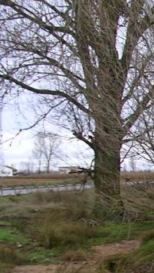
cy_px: 218
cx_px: 348
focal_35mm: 123
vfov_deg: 17.3
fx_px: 893
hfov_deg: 9.0
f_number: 2.8
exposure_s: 1/216
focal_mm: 5.8
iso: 50
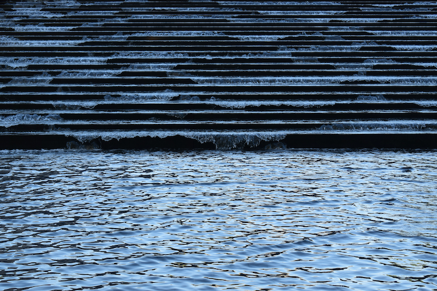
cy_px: 146
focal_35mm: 82
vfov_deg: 16.6
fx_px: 1001
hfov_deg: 24.6
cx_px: 218
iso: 400
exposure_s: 1/200
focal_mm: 55
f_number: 10
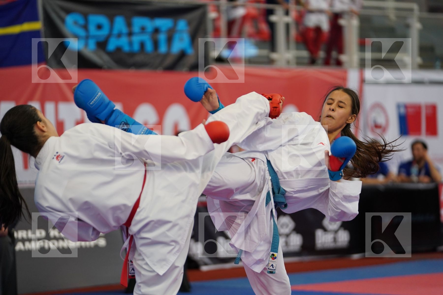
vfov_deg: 8.9
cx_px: 222
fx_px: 1895
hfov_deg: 13.3
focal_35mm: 154
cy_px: 148
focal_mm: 154
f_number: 2.8
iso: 1600
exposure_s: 1/1000
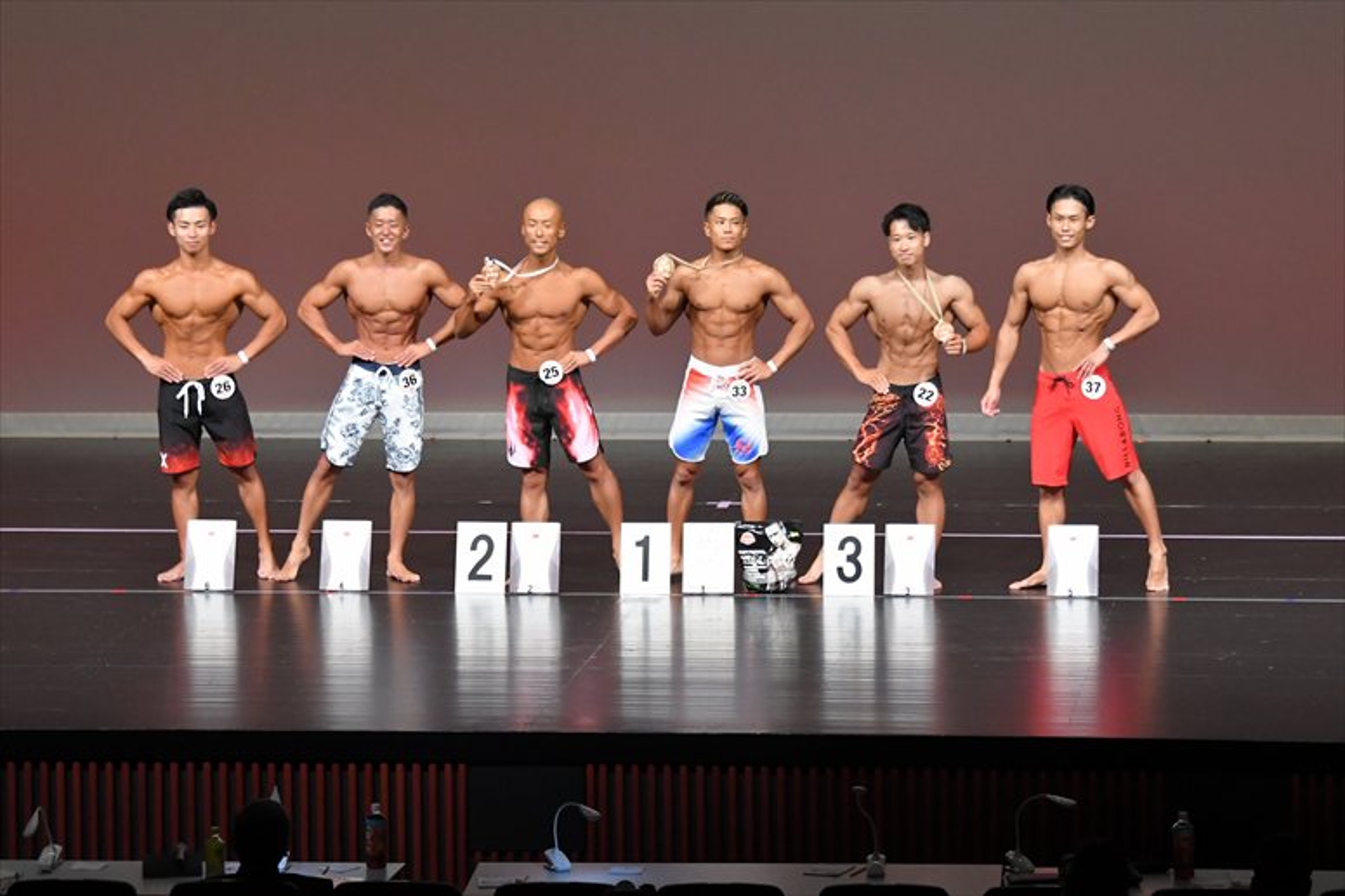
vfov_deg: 7.9
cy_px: 448
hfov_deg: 11.8
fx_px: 6498
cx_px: 672
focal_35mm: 174
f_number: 5.6
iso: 4000
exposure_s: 1/400
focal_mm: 116
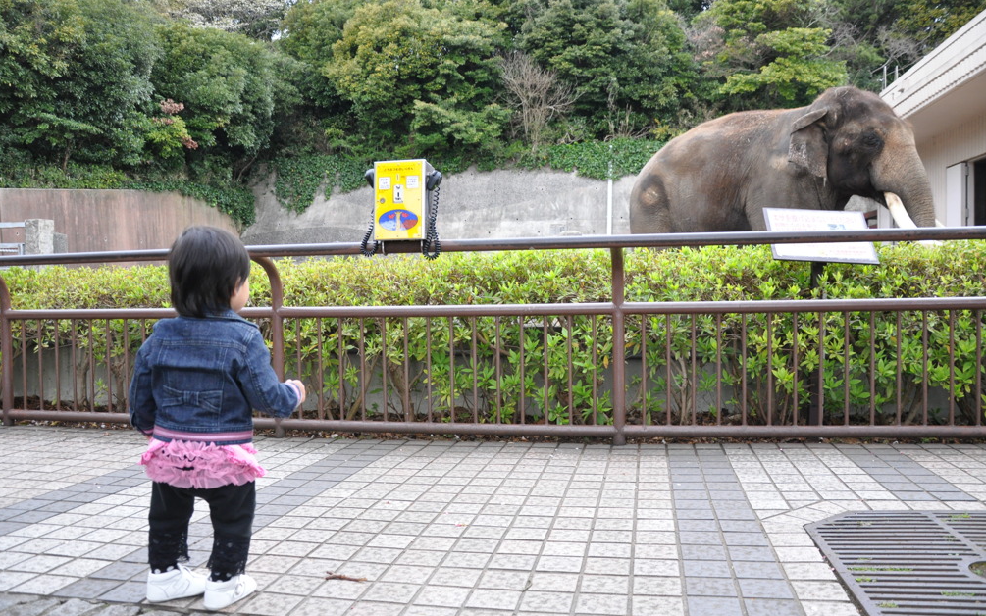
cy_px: 283
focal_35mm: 28
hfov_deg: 66.5
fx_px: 752
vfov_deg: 44.5
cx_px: 493
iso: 1000
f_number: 3.5
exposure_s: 1/200
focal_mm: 18
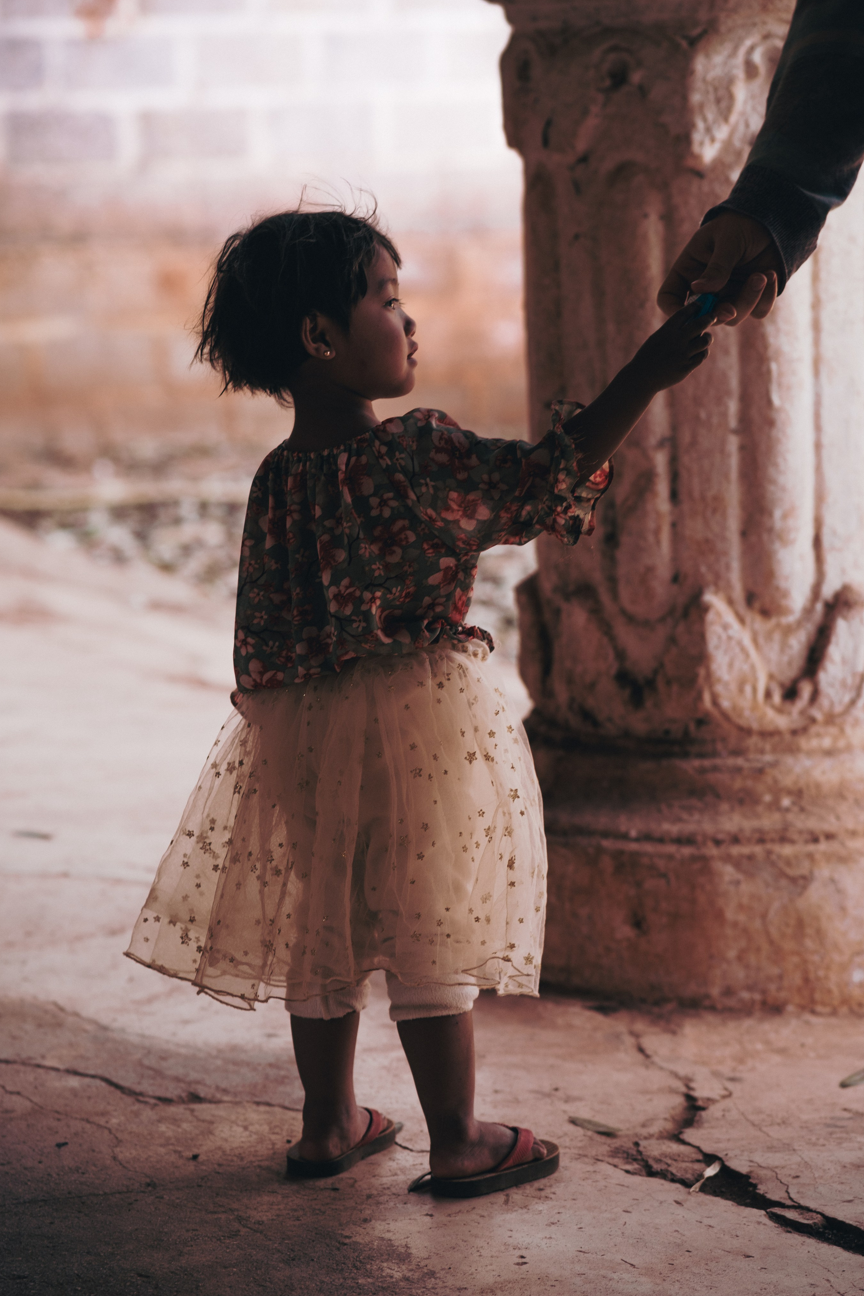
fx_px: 4644
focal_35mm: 129
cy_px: 644
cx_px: 431
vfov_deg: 15.9
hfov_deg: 10.6
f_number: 2.2
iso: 250
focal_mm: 85
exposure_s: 1/250
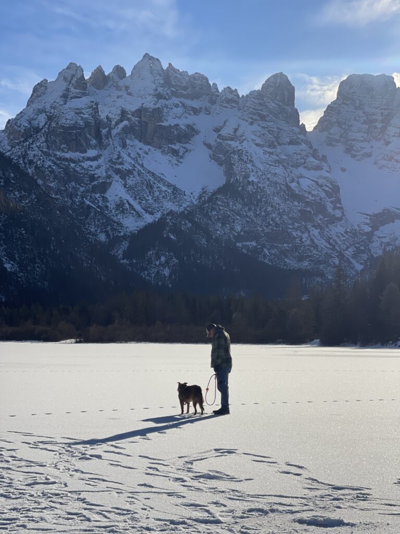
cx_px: 200
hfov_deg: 22.9
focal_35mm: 64
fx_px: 986
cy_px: 267
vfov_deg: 30.3
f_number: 2.2
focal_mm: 7.5
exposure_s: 1/3125
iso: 32
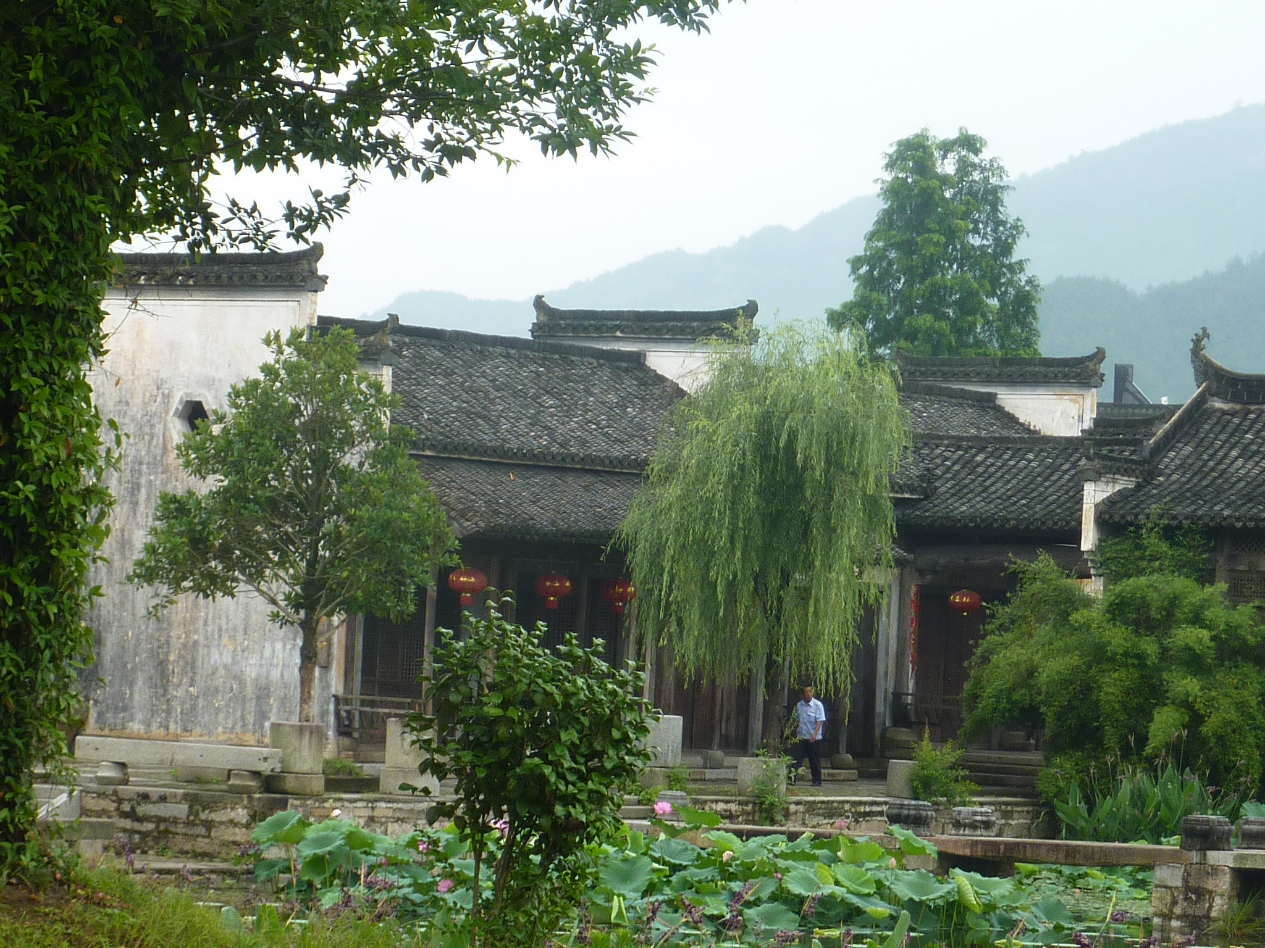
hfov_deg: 15.1
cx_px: 632
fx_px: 4787
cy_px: 474
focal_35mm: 131
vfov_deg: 11.3
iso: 80
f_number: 4.1
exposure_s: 1/100
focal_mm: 11.9
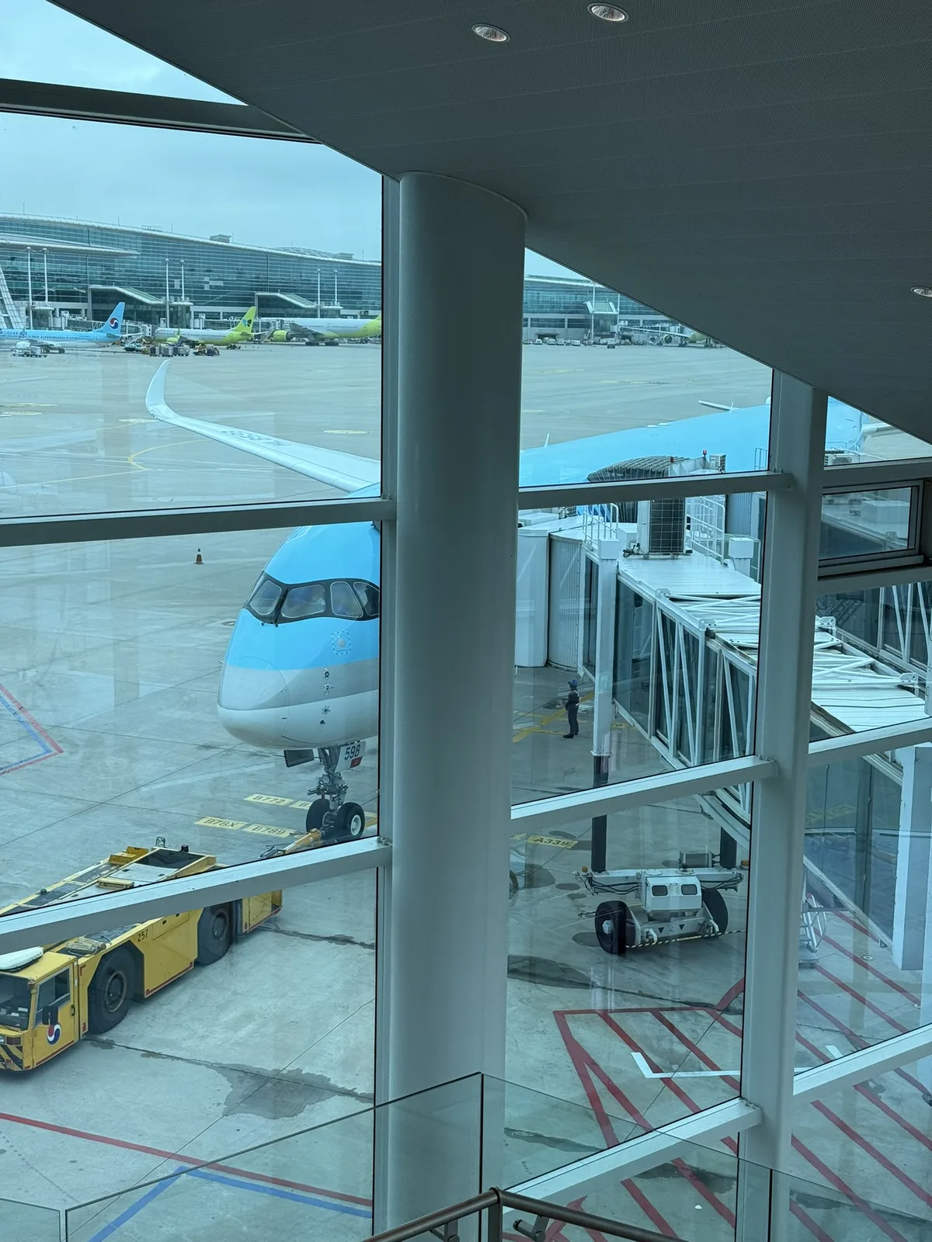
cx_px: 466
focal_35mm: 48
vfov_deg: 39.7
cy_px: 621
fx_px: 1723
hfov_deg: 30.3
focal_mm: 6.76
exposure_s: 1/434
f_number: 1.78
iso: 64
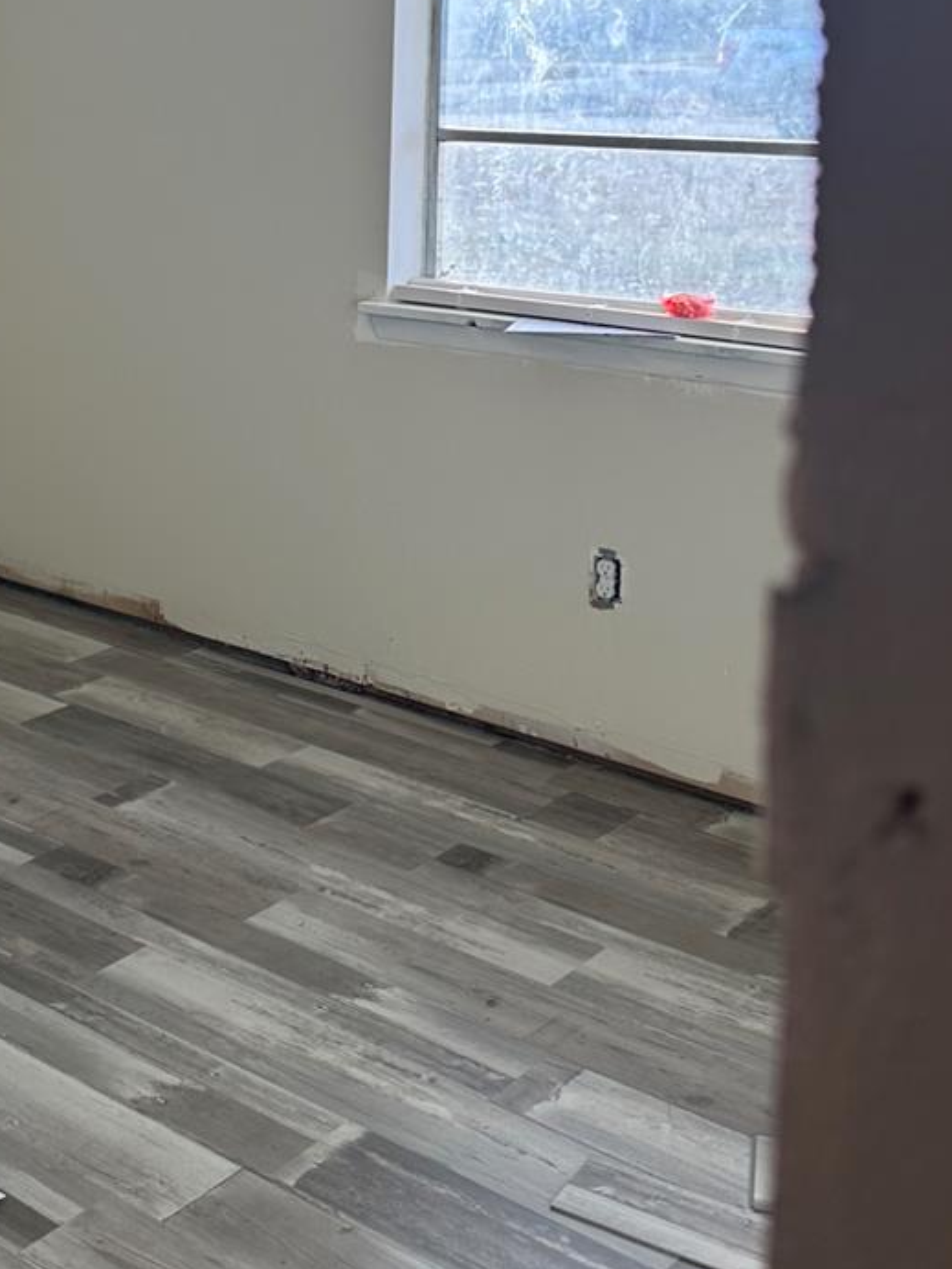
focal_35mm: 52
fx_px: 1907
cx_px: 157
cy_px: 319
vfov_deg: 36.0
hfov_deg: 27.3
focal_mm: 6.86
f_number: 1.78
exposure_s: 1/159
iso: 100
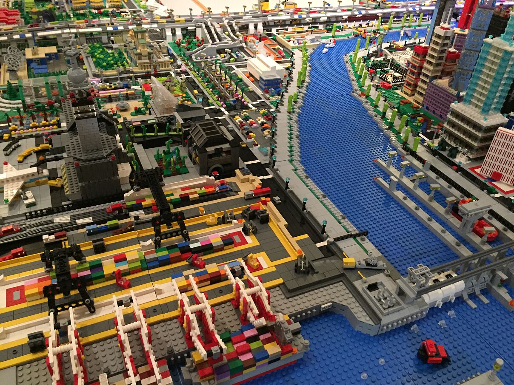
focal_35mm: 29
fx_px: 431
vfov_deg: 48.2
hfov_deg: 61.7
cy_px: 192
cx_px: 257
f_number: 2.2
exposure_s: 1/17
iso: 320
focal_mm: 4.15
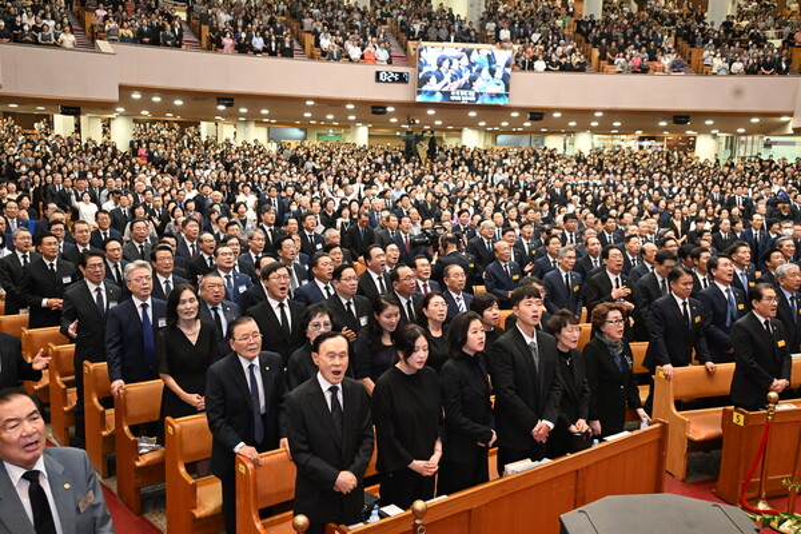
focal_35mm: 32
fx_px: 723
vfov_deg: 40.5
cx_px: 400
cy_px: 267
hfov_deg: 58.0
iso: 4000
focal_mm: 32.5
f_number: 5.6
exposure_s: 1/200
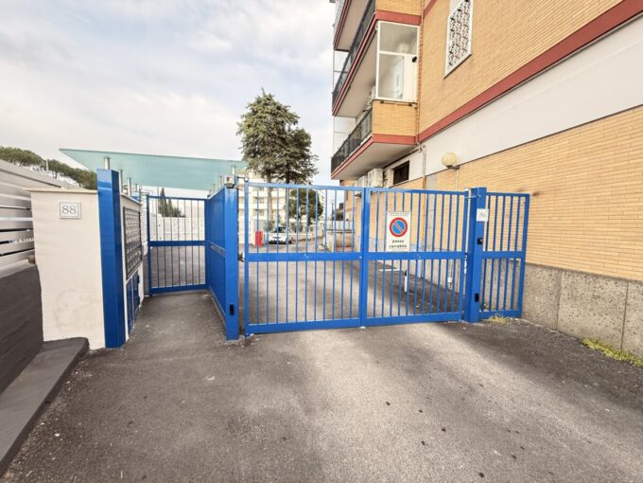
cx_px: 322
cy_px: 242
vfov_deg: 85.7
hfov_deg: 102.1
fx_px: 260
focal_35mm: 14
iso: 64
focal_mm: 2.22
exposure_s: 1/202
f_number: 2.2
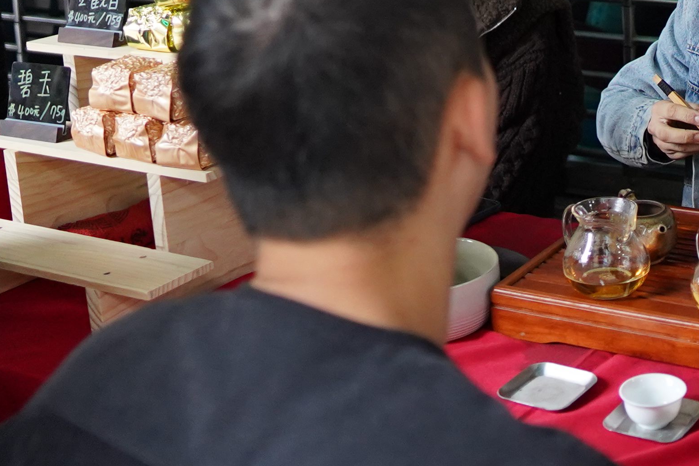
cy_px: 25
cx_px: 728
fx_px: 1184
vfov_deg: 21.6
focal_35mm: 61
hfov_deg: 30.2
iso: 1600
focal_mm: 16
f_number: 1.4
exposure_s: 1/3200
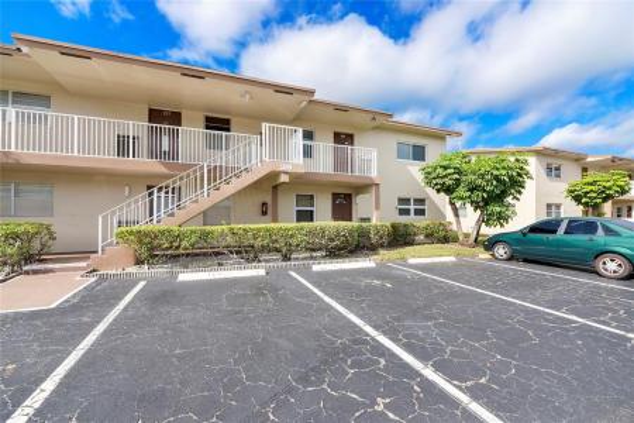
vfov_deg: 77.3
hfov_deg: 100.4
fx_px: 264
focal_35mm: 15
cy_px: 212
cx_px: 317
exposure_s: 1/640
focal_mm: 10
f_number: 9
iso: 400
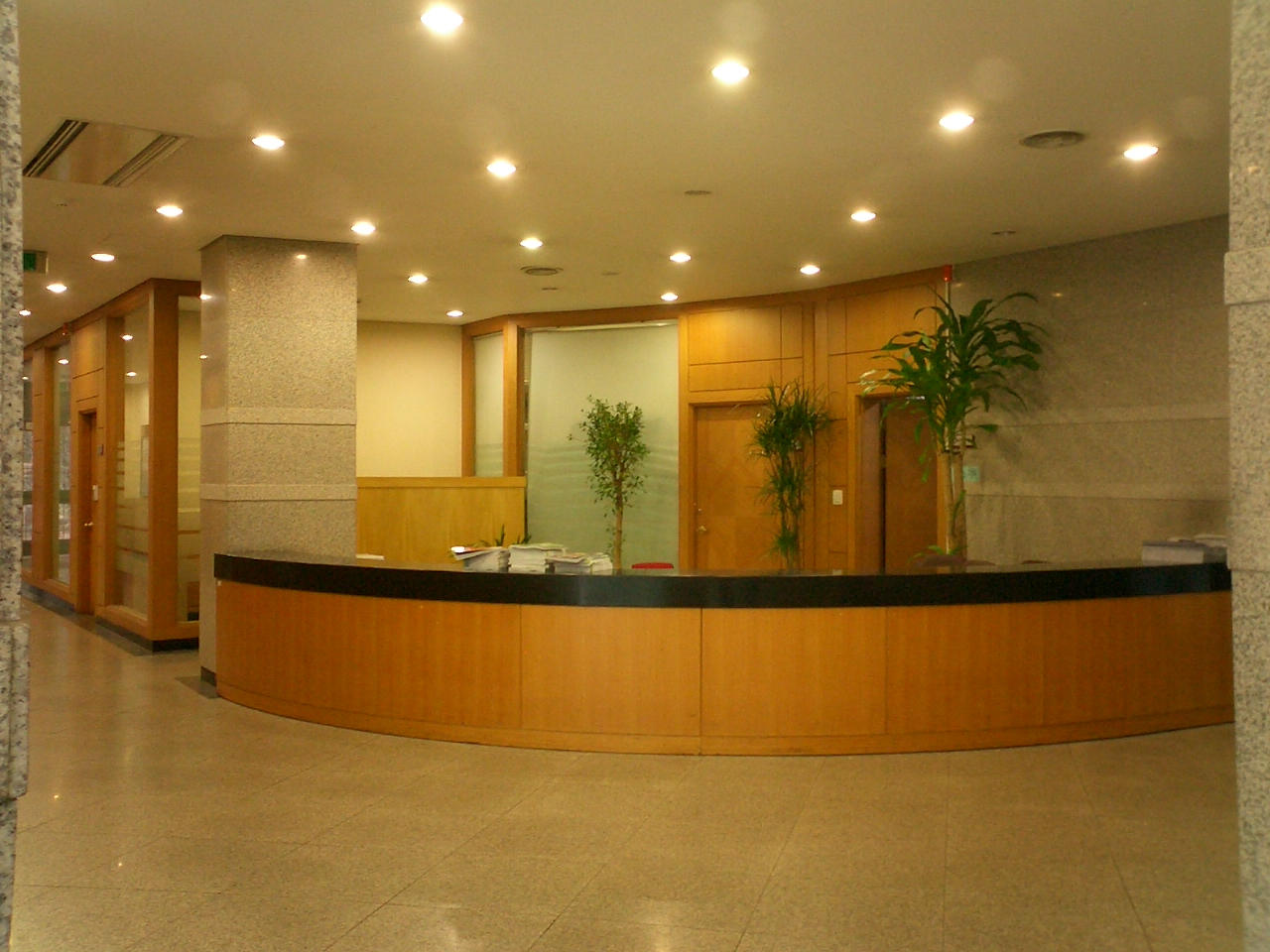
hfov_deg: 50.1
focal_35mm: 37
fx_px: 1357
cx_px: 635
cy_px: 476
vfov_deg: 38.7
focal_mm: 5.6
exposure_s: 1/10
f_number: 3.5
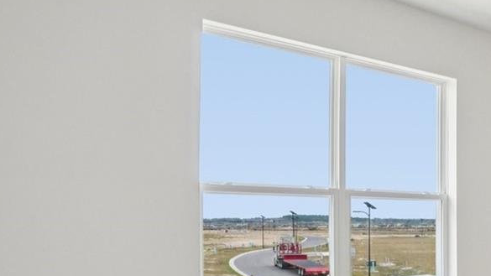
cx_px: 540
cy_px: 236
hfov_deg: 39.0
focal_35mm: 43
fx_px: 560
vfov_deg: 27.0
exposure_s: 1/30
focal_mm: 10
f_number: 8
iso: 100
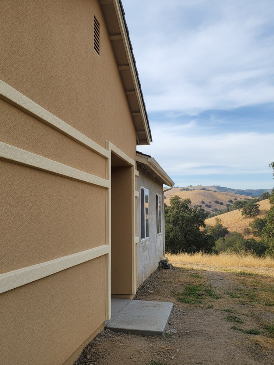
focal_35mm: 24
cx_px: 137
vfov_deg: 71.6
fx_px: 253
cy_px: 182
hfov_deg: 56.8
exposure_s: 1/361
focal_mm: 6.8
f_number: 1.68
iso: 1139
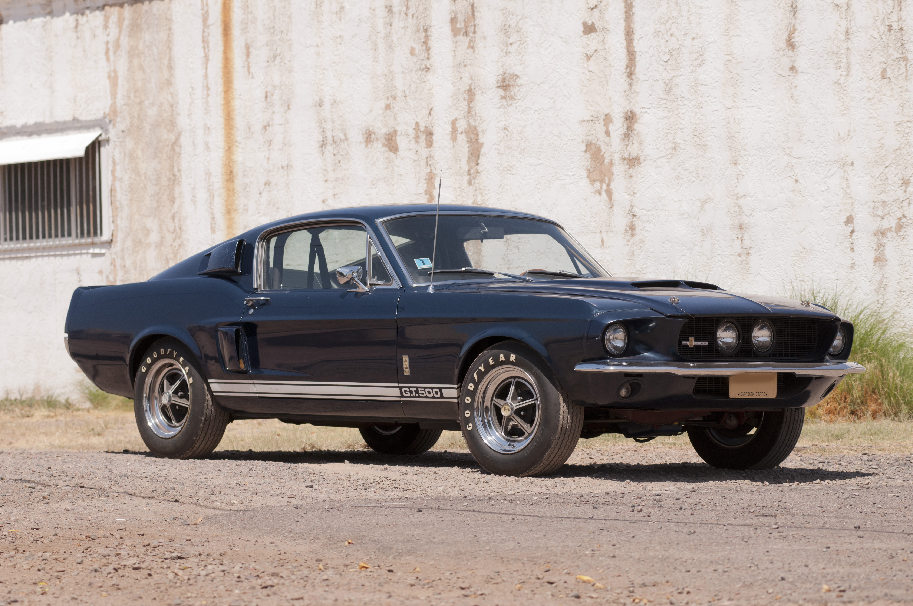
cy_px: 303
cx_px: 456
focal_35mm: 158
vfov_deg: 8.7
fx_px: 3989
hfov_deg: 13.1
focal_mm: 105
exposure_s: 1/640
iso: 200
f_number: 5.6
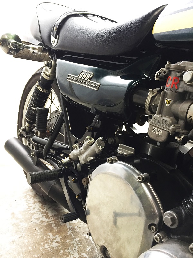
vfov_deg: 61.7
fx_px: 216
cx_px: 96
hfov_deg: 48.2
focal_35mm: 29
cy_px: 129
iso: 100
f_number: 2.2
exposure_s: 1/30
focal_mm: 4.15
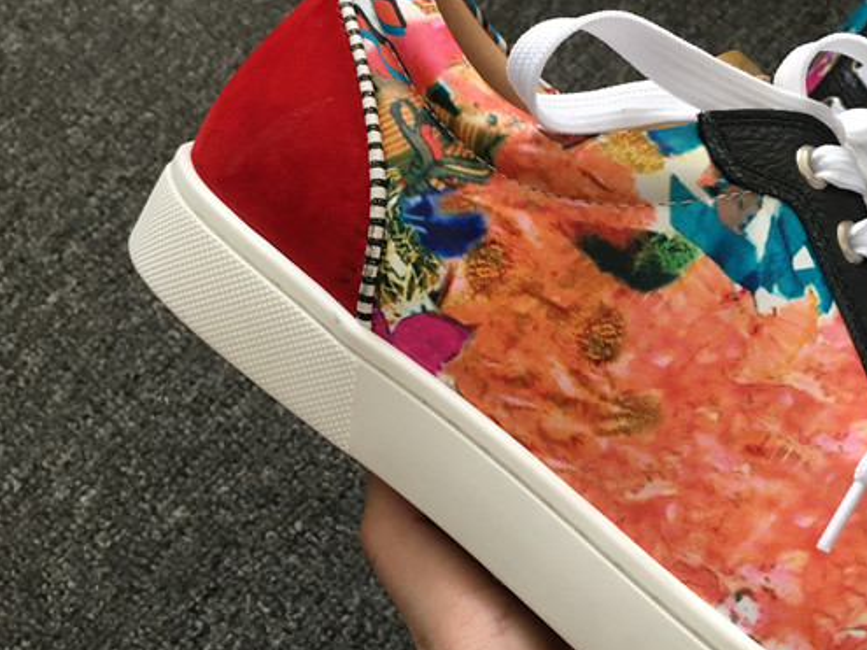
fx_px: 1027
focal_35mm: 41
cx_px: 515
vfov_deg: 35.1
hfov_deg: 45.6
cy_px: 288
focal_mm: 4.15
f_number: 2.2
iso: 80
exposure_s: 1/33
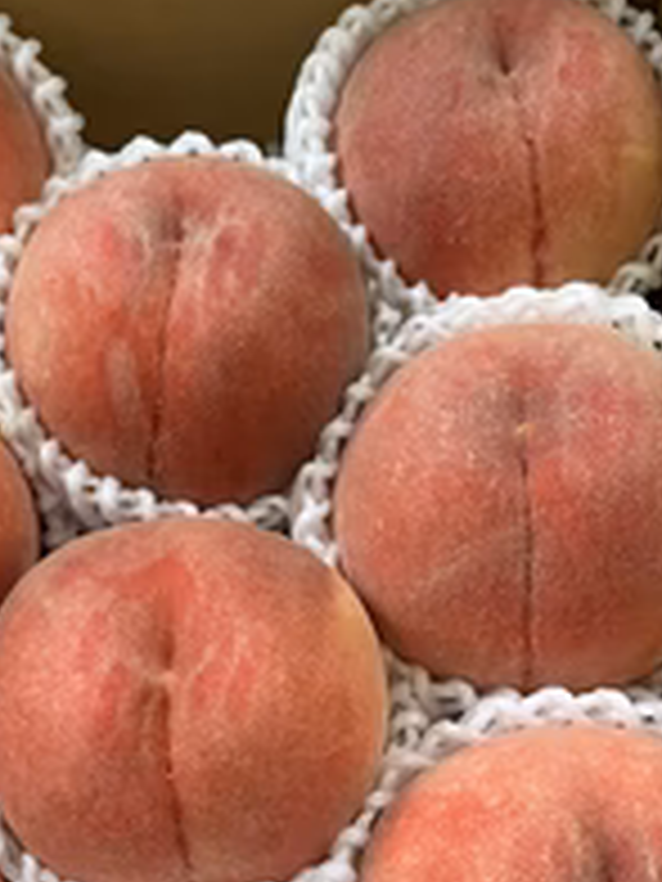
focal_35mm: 53
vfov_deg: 35.0
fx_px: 1351
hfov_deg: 27.3
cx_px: 212
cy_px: 711
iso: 125
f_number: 1.6
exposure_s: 1/74
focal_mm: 5.1
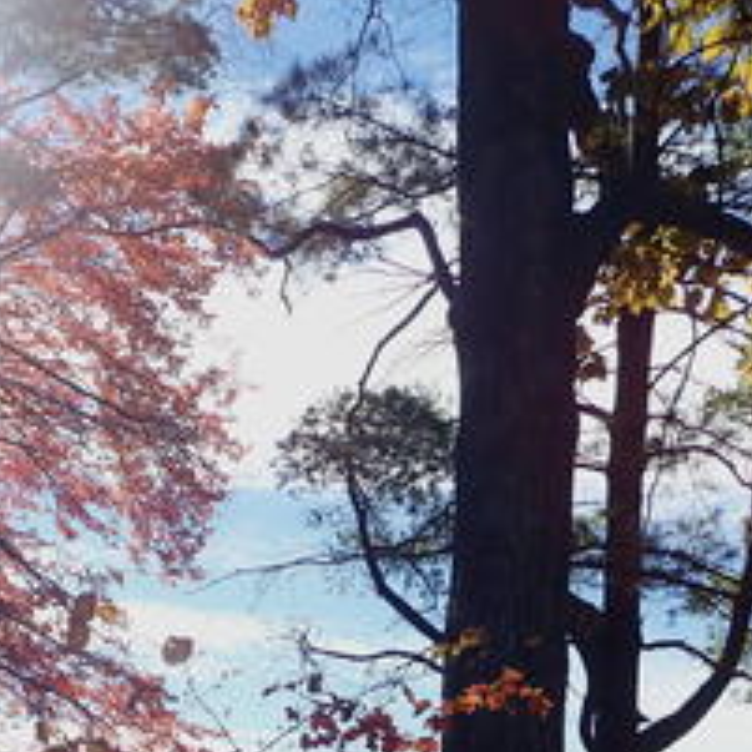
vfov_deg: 28.5
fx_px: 1352
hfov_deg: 30.4
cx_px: 159
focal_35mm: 55
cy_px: 812
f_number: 8
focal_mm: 4.5
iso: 100
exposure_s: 1/160
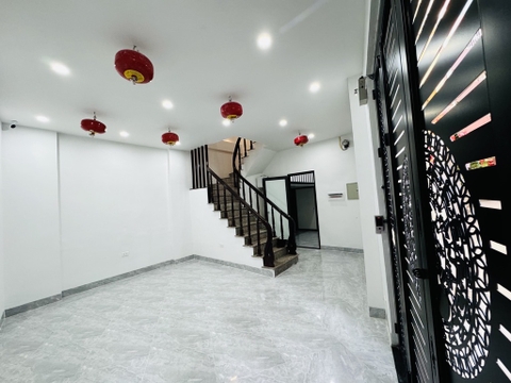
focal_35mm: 14
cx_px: 256
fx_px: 207
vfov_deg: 85.7
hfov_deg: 102.1
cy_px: 192
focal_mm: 2.22
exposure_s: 1/100
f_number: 2.2
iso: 250
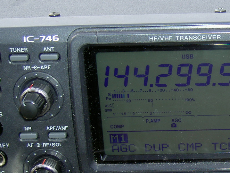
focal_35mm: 98
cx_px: 211
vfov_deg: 15.0
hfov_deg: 19.6
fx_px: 651
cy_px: 138
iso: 100
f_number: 2.9
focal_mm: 9
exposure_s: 1/196
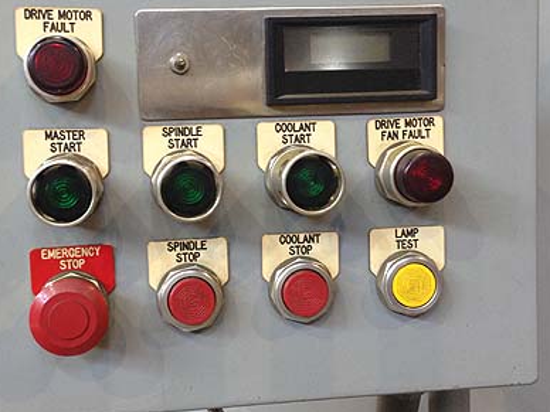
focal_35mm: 51
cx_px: 234
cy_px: 193
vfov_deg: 28.6
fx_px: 810
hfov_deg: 37.4
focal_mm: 4.12
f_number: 2.4
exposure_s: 1/20
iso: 100
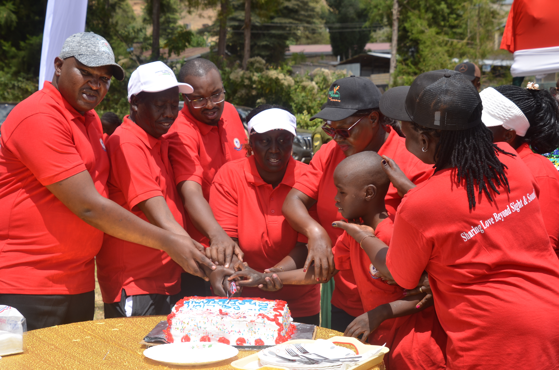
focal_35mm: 75
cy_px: 185
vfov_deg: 18.1
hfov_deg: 27.0
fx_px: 1162
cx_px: 280
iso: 100
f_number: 10
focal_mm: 50
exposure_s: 1/250
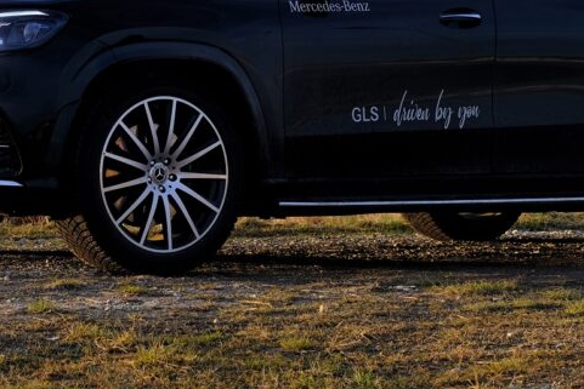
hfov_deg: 15.5
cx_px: 245
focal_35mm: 132
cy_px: 33
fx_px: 2142
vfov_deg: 10.3
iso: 160
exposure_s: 1/85
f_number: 6.4
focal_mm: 41.3
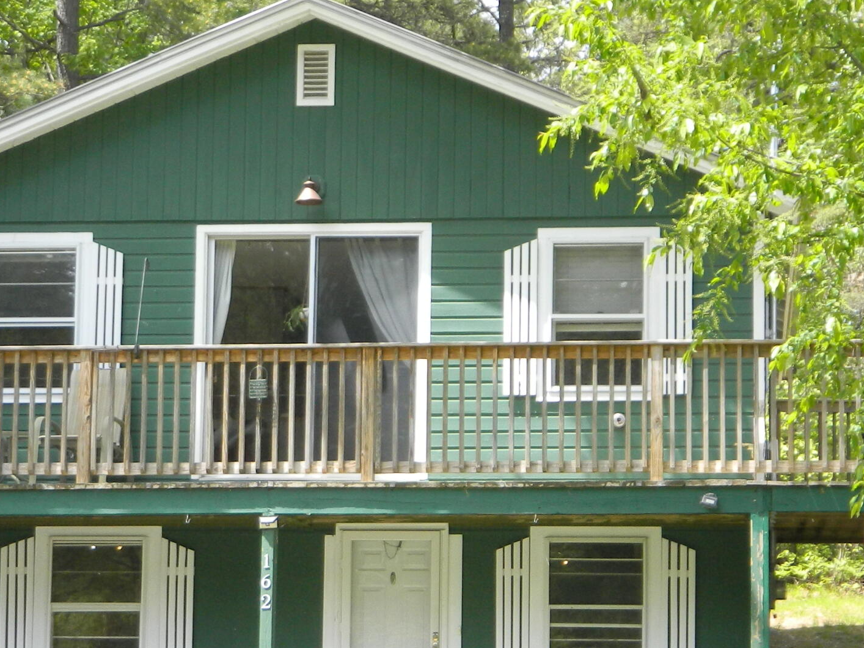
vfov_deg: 16.9
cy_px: 496
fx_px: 2171
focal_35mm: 87
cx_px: 569
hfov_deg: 22.4
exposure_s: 1/320
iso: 110
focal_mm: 7.3
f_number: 3.5
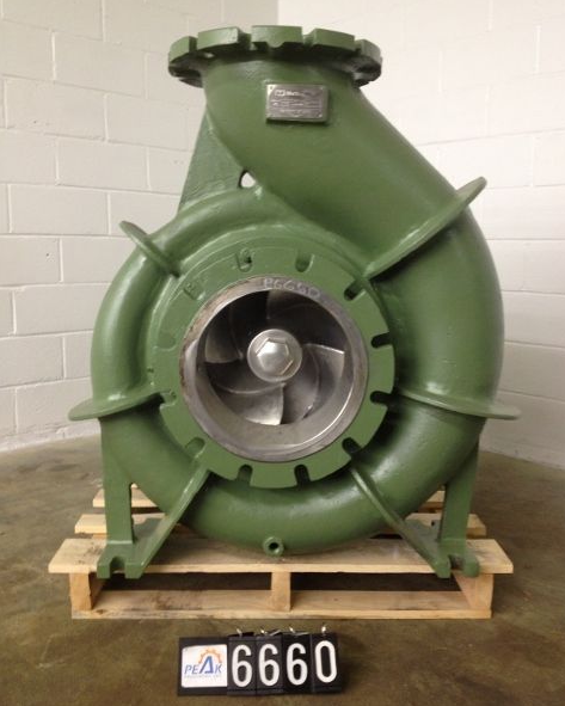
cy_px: 338
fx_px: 773
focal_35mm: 37
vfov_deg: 49.1
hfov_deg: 40.1
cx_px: 284
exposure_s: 1/20
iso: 160
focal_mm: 4.28
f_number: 2.4
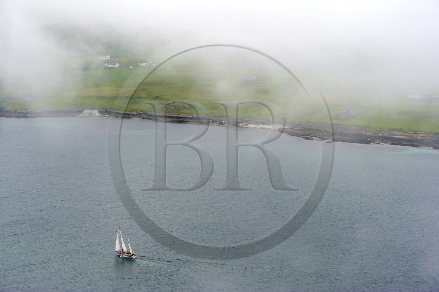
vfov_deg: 13.7
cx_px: 220
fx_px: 1219
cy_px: 146
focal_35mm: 100
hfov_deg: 20.4
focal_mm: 100
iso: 400
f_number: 7.1
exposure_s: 1/800
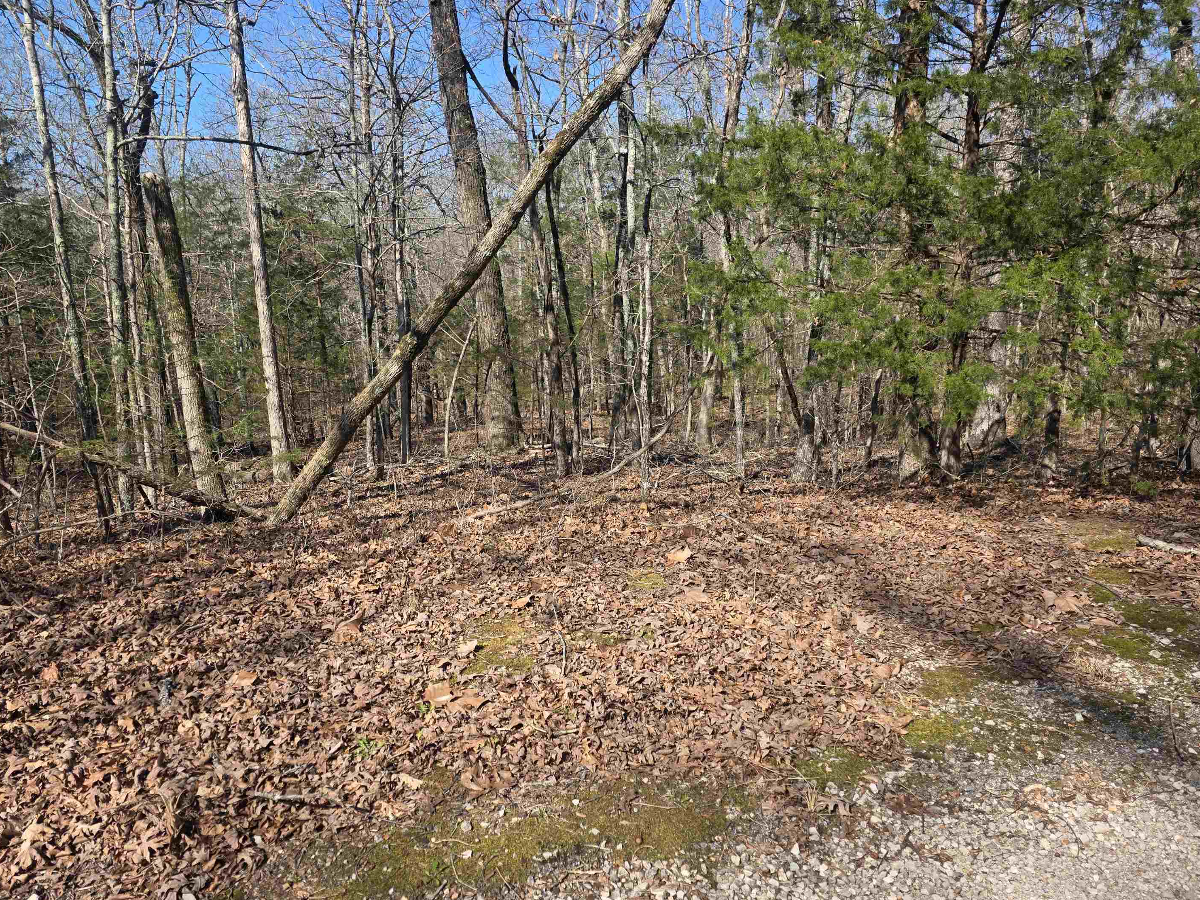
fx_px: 867
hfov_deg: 69.3
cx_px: 572
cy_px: 461
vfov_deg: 54.9
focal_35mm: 25
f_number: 1.7
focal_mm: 6.3
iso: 80
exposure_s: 1/2621
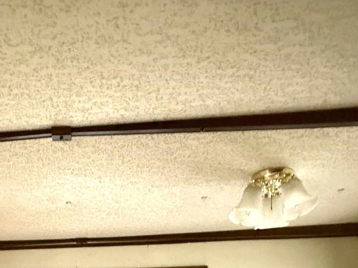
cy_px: 388
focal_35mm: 44
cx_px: 71
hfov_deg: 41.1
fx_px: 455
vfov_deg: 25.7
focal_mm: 2.22
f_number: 2.2
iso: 2500
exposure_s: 1/23
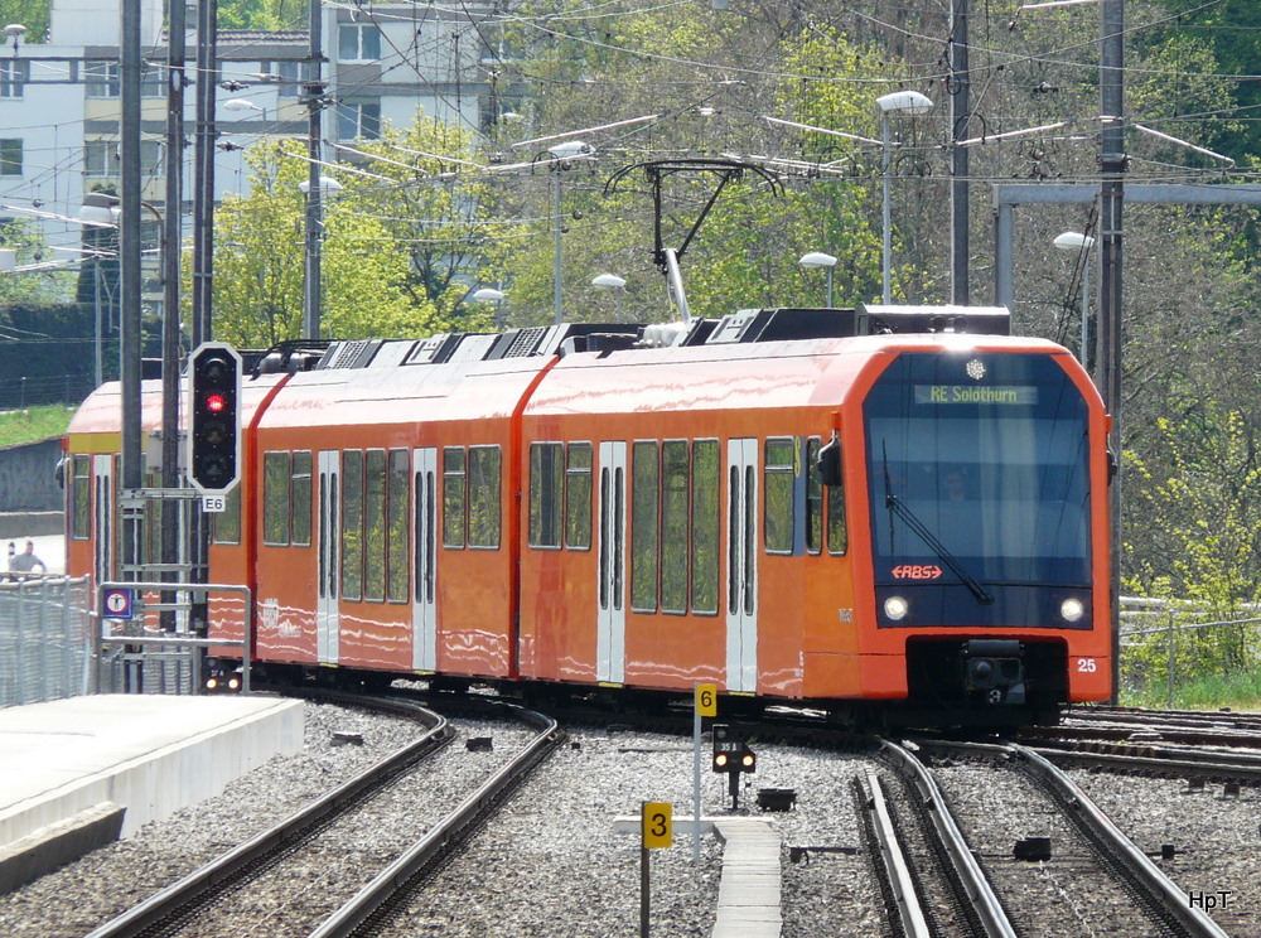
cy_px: 469
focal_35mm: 325
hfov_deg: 6.1
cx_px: 630
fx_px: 11805
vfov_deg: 4.6
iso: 100
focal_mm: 53.4
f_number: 5.6
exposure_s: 1/250
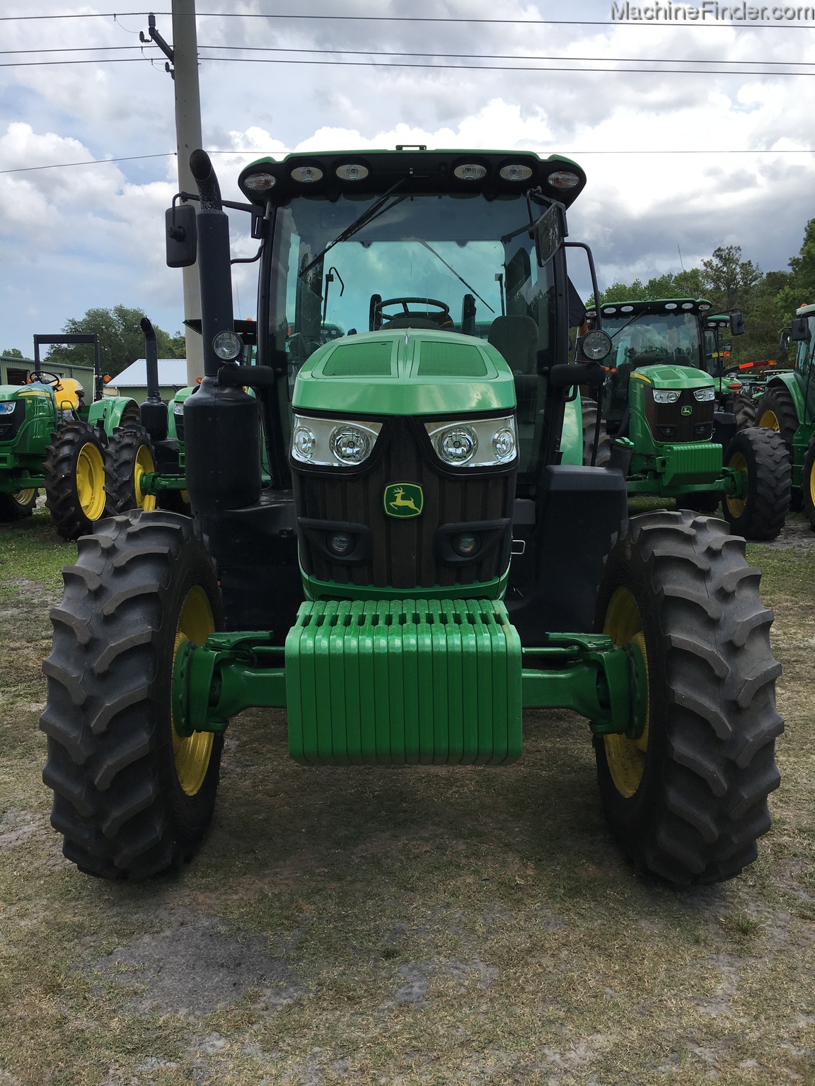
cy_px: 543
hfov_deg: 48.2
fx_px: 910
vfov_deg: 61.7
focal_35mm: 29
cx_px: 408
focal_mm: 4.15
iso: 25
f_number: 2.2
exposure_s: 1/1508
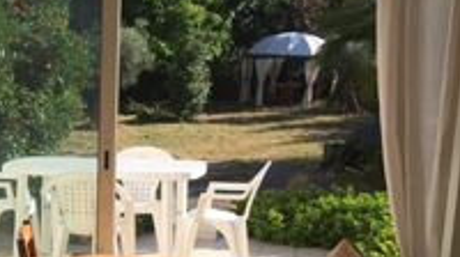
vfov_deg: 15.5
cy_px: 273
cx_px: -41
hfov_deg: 25.9
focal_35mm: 76
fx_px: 926
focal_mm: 4.15
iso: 25
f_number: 2.2
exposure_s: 1/999
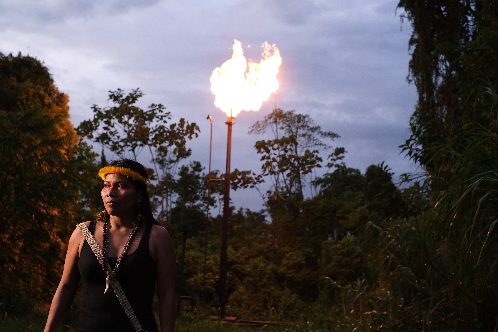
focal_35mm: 54
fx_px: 747
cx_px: 252
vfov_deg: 25.1
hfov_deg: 36.9
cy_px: 168
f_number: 4.5
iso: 2500
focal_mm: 35
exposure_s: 1/250
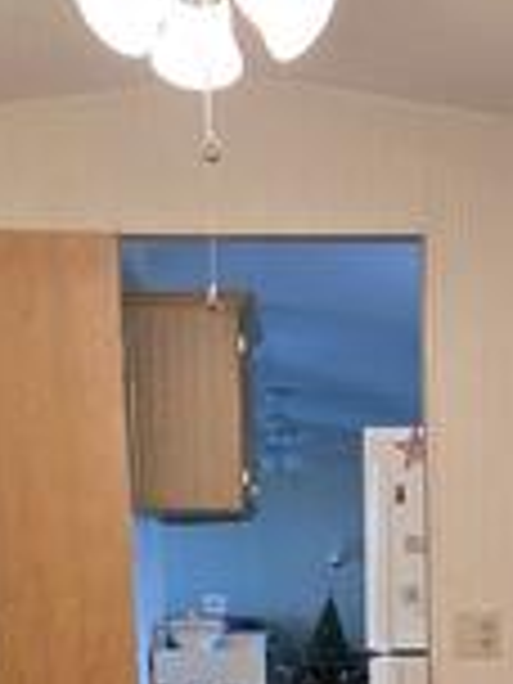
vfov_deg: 19.7
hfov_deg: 16.1
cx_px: 414
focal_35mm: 91
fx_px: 1798
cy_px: 904
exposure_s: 1/120
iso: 640
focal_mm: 6.3
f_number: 1.7
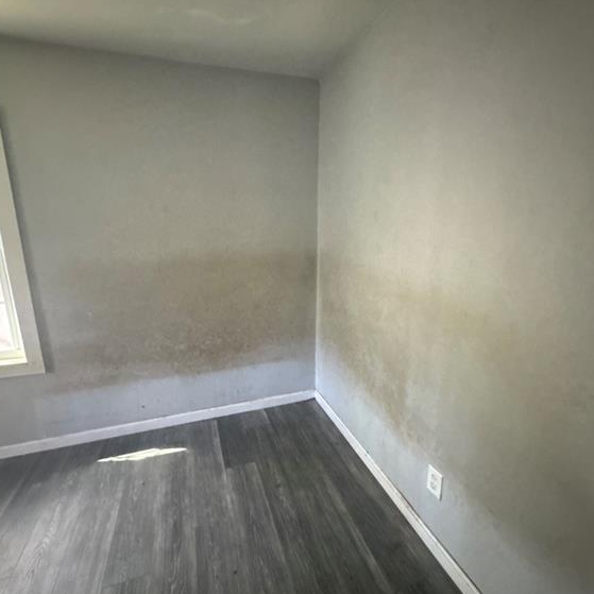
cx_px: 298
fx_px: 330
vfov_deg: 84.0
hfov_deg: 84.0
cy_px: 302
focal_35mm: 17
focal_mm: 2.22
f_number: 2.2
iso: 1250
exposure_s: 1/44
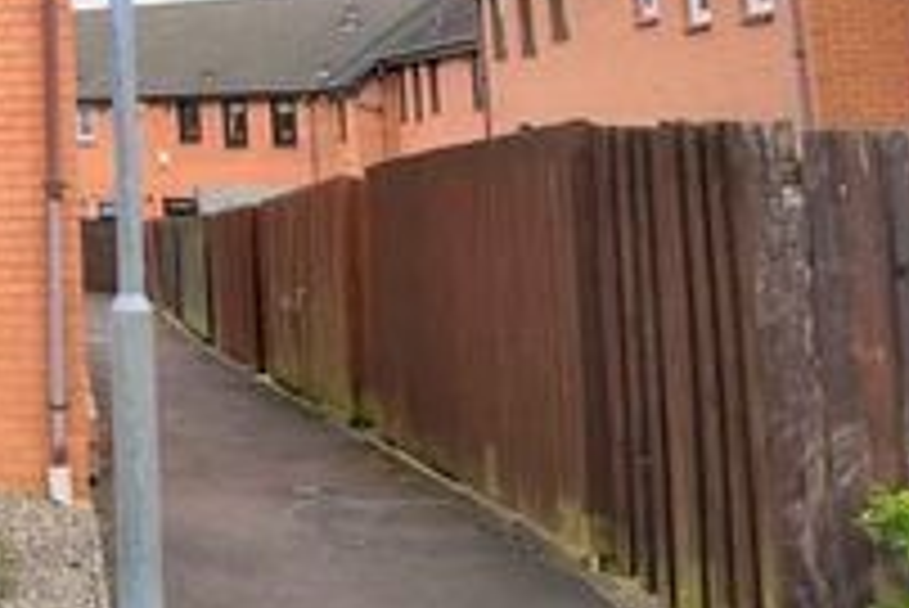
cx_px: -256
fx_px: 1314
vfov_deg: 24.6
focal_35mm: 52
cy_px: -25
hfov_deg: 30.5
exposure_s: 1/1250
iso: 320
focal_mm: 10
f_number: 5
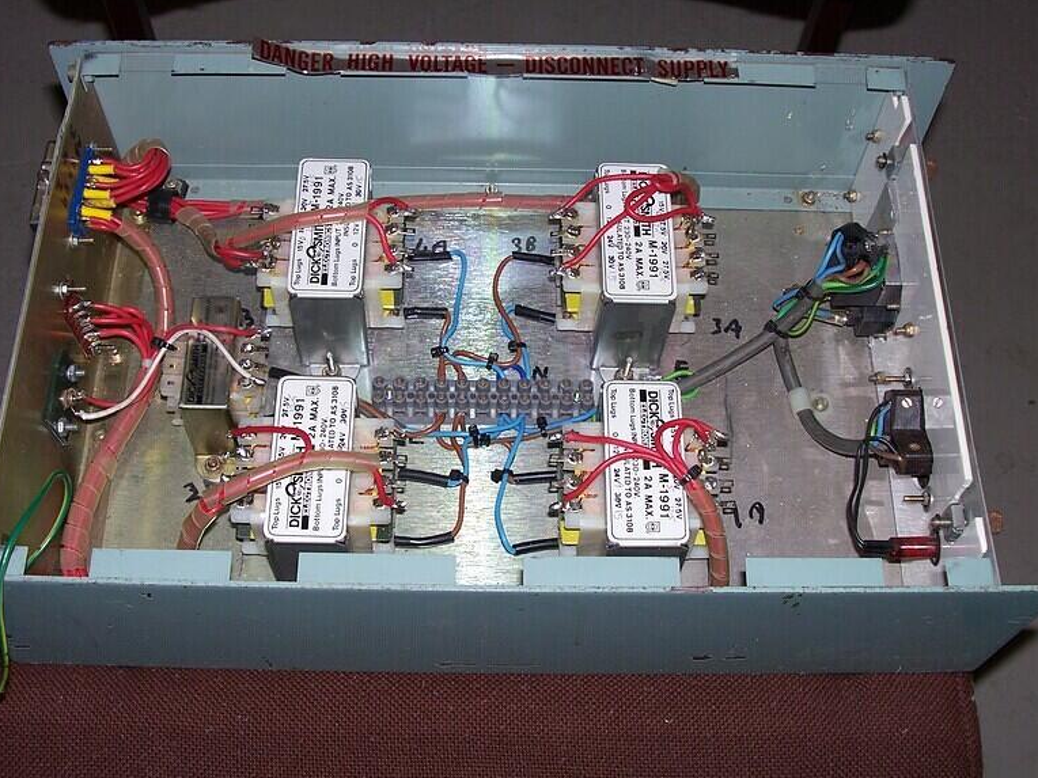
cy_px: 382
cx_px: 508
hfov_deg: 42.9
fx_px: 1319
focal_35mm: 44
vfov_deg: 32.9
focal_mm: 7.2
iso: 80
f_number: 2.8
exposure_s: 1/60
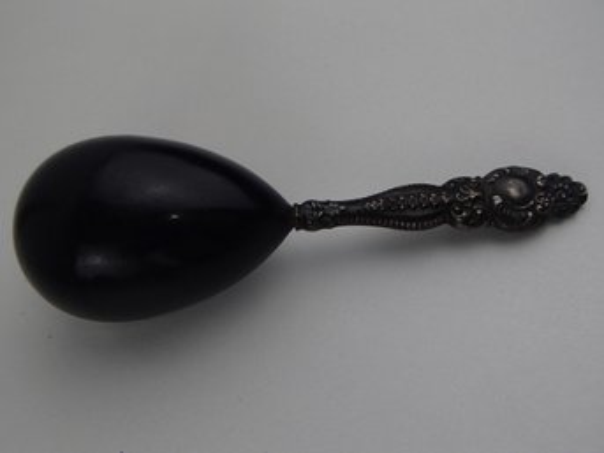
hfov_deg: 50.2
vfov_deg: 38.6
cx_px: 302
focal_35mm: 37
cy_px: 226
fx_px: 645
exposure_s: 1/160
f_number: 4.7
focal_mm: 6.64
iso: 125
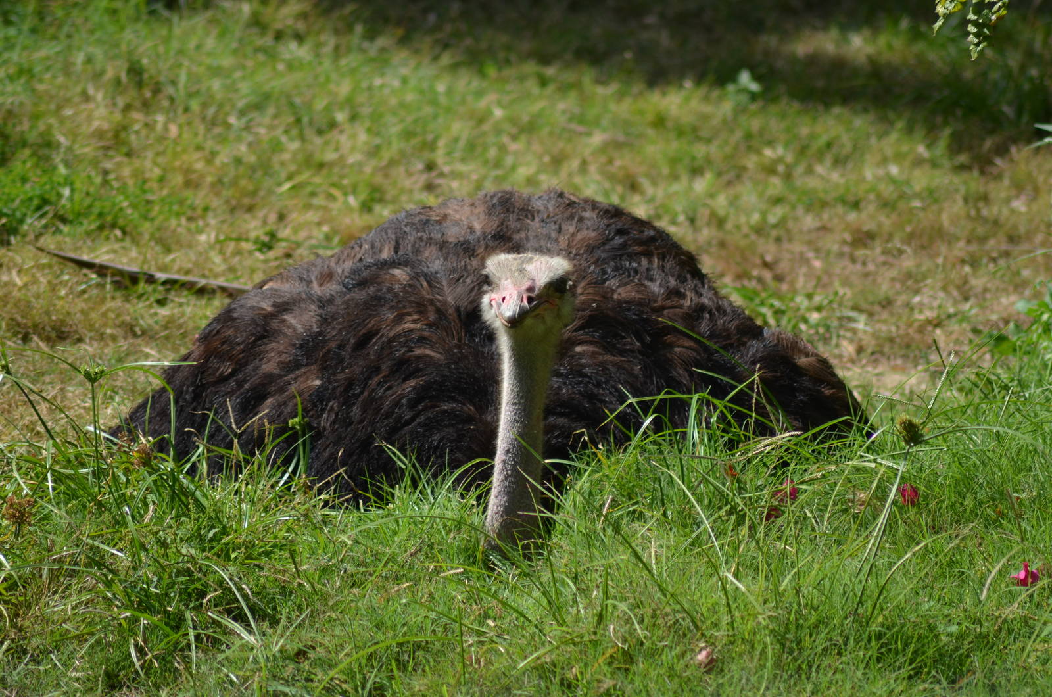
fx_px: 11374
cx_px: 526
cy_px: 348
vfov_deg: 3.5
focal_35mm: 390
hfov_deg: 5.3
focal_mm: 260
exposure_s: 1/1600
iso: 400
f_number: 5
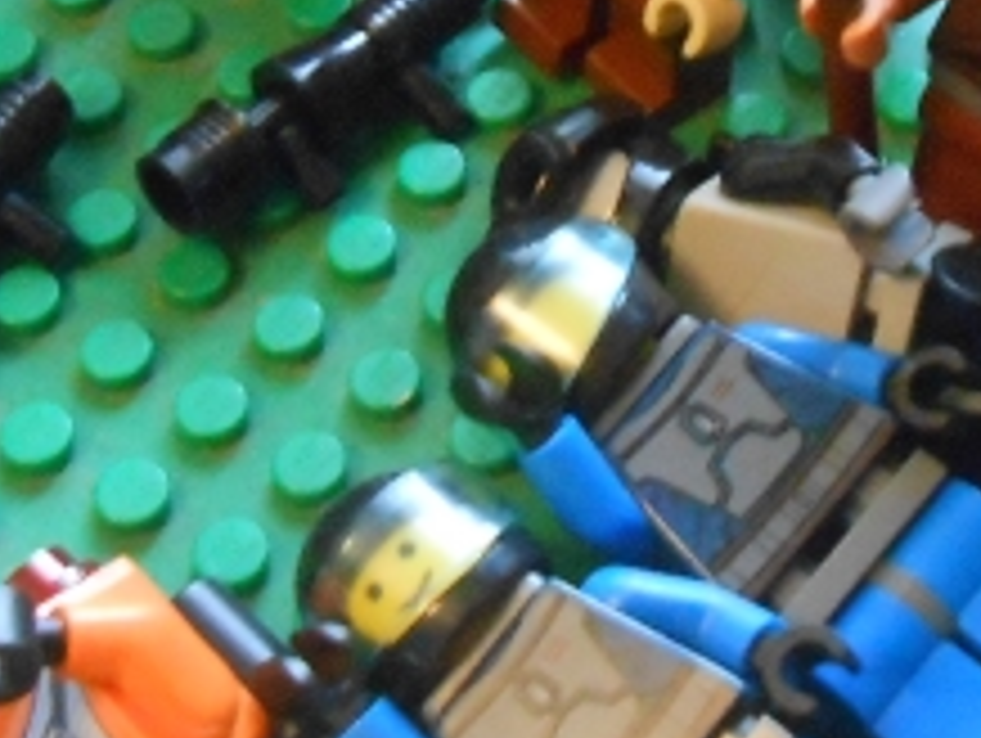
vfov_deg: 13.3
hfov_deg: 17.9
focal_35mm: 110
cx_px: 544
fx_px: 3121
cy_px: 45
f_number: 3.8
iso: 800
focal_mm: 5.3
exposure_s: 1/5
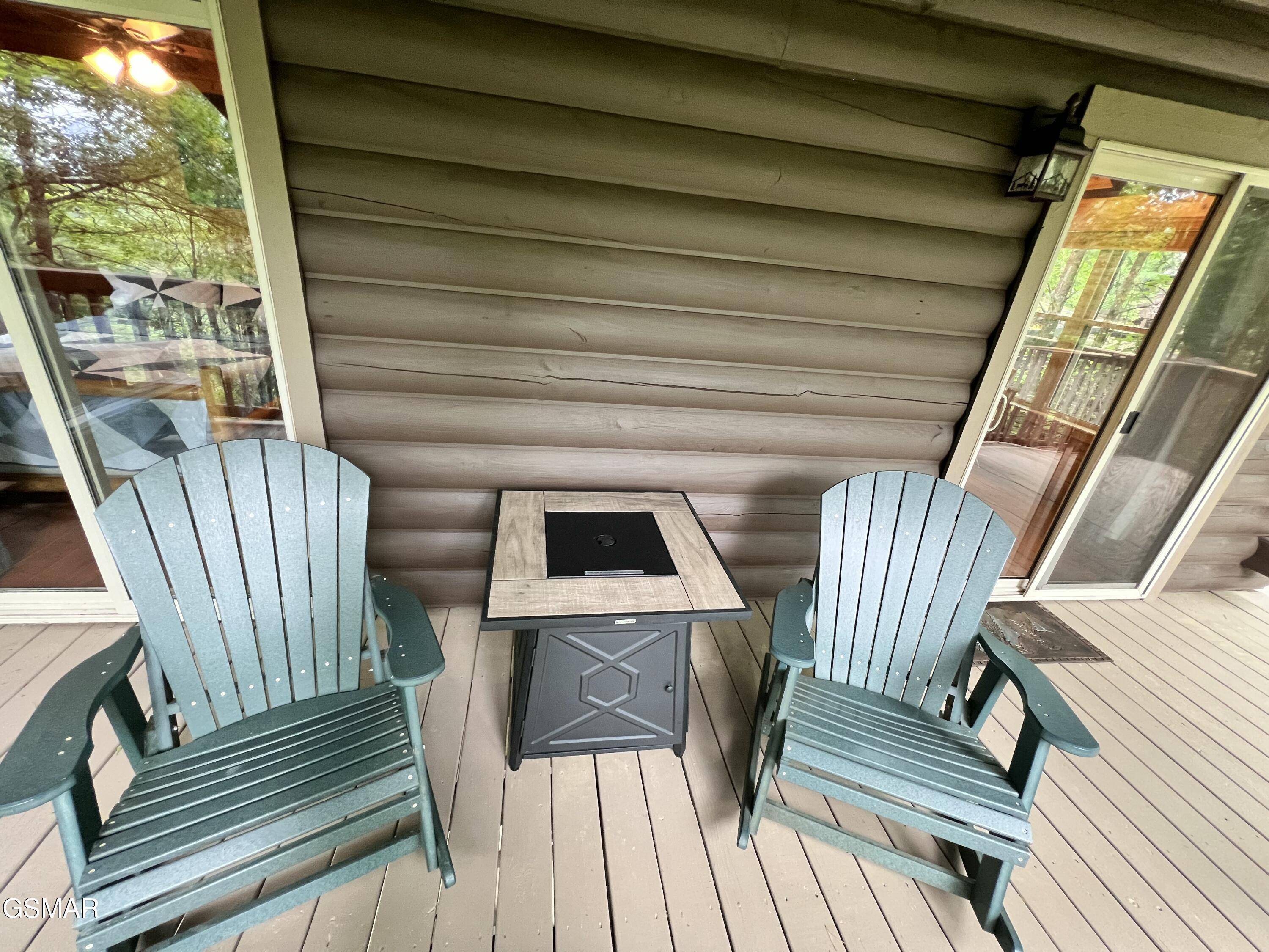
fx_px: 477
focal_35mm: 13
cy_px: 476
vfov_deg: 89.9
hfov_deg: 106.2
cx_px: 634
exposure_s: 1/60
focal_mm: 1.57
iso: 320
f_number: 1.8
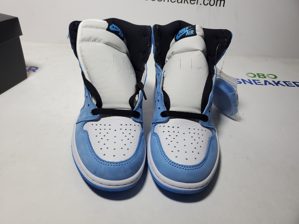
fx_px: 225
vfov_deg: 53.1
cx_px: 150
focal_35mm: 26
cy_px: 112
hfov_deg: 67.3
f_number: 1.5
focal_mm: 4.3
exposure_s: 1/503
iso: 50
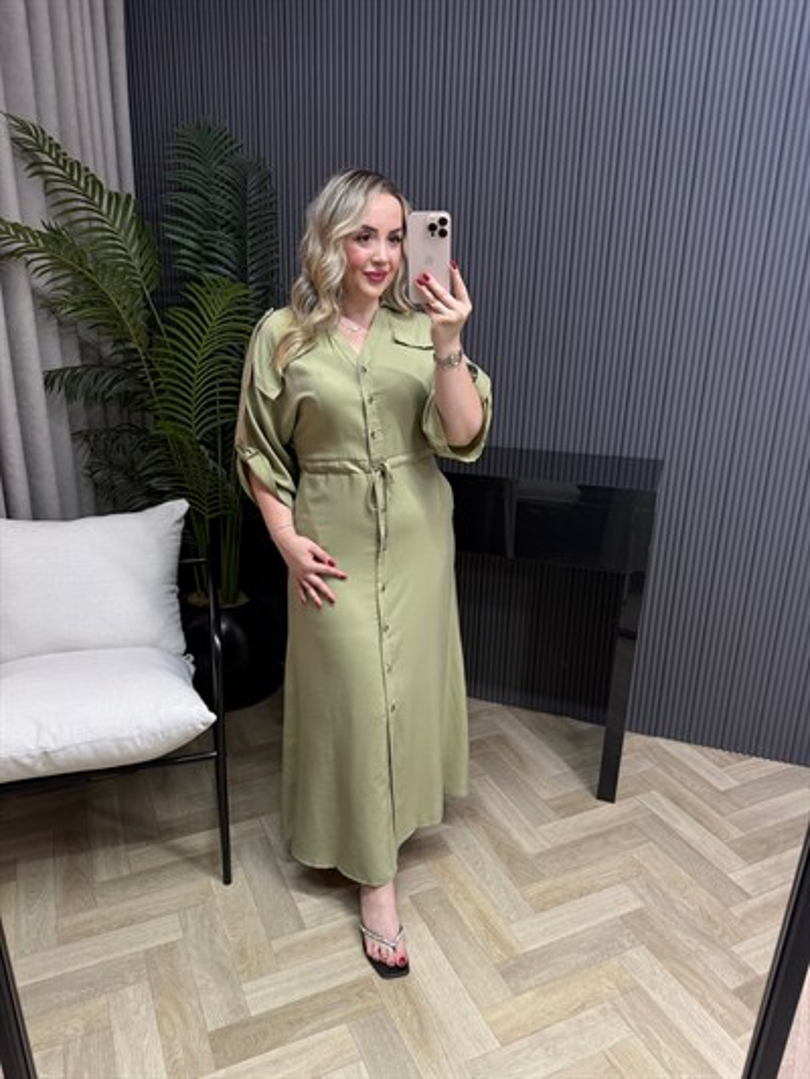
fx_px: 748
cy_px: 540
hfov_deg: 56.8
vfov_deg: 71.6
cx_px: 405
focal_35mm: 24
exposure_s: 1/50
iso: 200
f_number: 1.78
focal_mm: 6.76
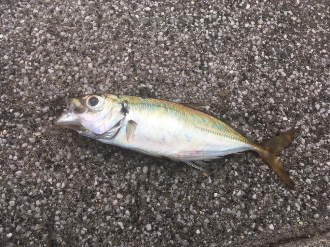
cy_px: 124
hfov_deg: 61.7
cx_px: 165
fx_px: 276
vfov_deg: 48.2
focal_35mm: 29
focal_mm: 4.15
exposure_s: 1/211
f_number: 2.2
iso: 25
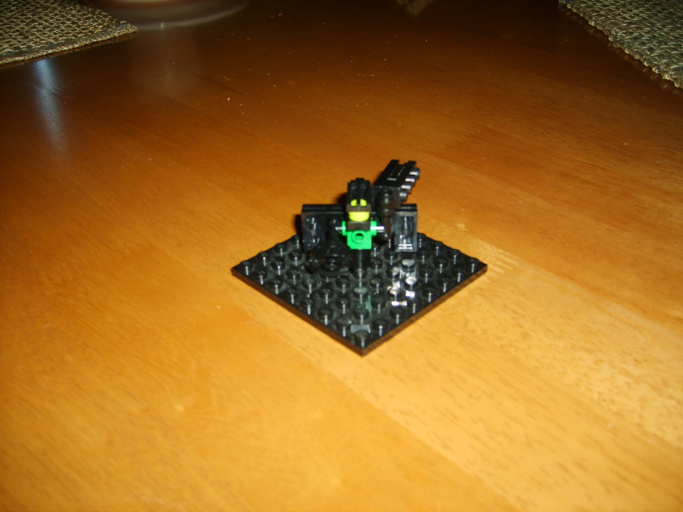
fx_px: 691
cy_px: 256
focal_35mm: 35
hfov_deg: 52.6
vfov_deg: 40.7
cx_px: 342
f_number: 2.8
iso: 50
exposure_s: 1/90
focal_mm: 5.8
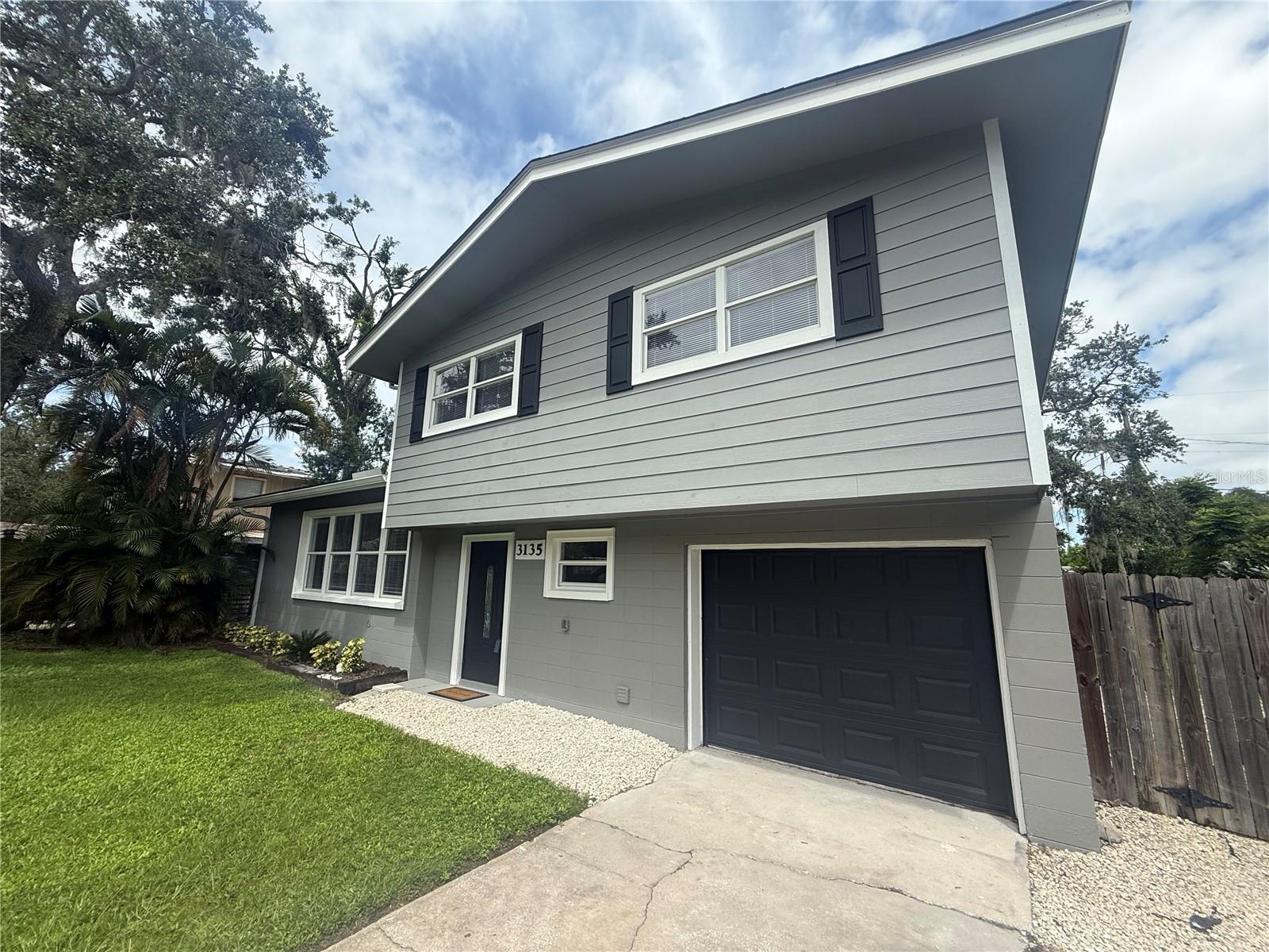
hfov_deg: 102.1
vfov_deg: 85.7
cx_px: 634
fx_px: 513
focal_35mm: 14
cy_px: 476
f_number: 2.2
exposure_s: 1/1312
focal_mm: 2.22
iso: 50
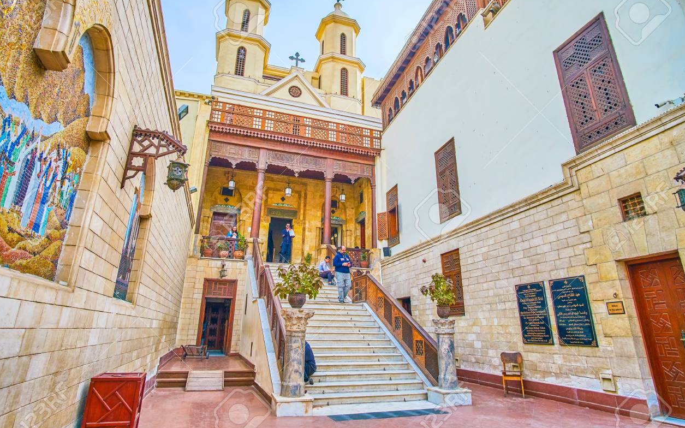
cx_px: 338
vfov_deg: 62.1
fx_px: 355
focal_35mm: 19
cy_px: 194
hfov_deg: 88.0
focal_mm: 12
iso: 400
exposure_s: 1/1250
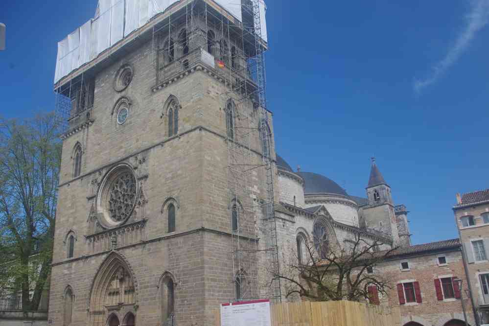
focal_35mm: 32
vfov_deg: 41.7
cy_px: 163
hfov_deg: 59.5
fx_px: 428
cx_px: 244
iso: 200
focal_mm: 21
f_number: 11
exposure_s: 1/60
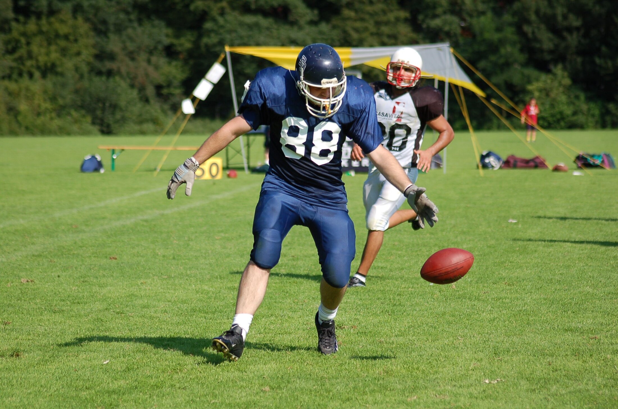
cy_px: 204
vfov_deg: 7.6
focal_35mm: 180
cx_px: 309
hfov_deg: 11.4
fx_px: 3084
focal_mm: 120
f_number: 4.5
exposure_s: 1/1250
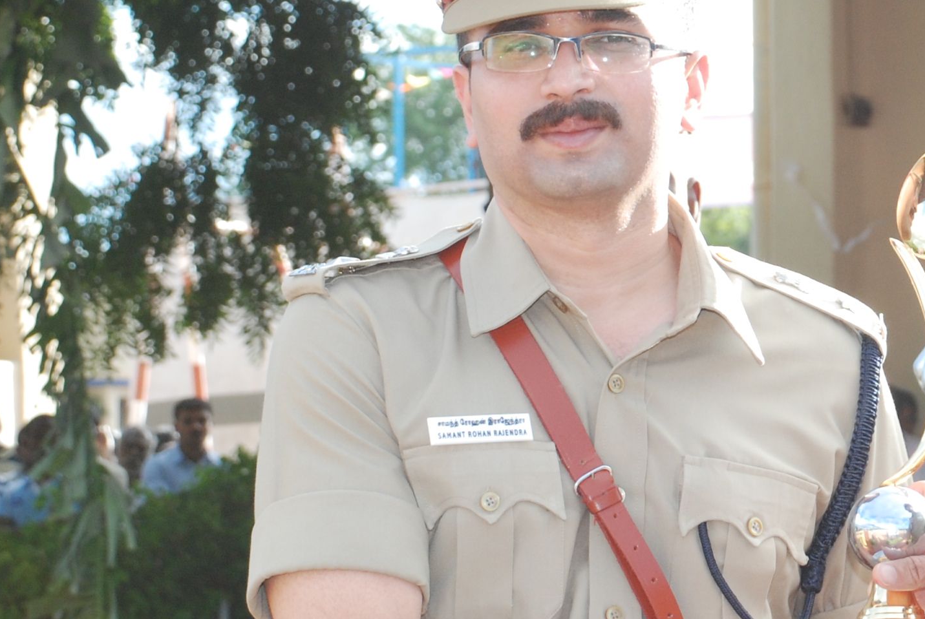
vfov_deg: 6.5
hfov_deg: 9.6
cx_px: 1021
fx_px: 5428
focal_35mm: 211
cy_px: 258
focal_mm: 52
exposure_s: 1/100
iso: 320
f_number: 8
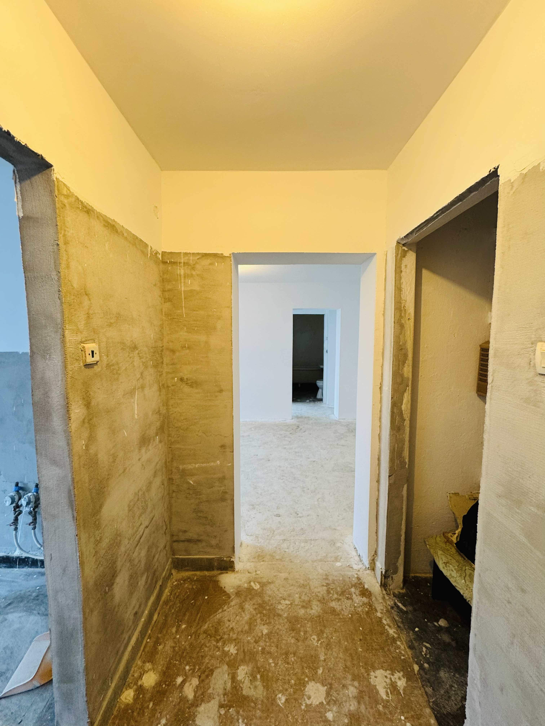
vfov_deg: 102.1
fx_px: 294
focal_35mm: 14
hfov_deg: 85.7
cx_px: 272
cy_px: 363
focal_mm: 2.22
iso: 200
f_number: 2.2
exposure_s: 1/50
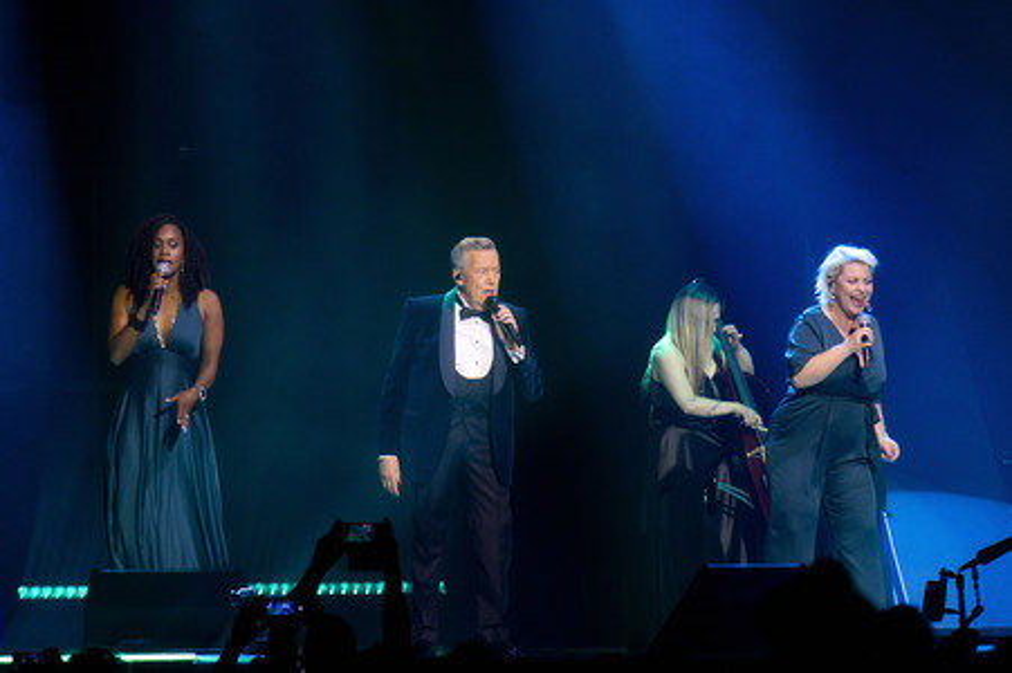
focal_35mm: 400
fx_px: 11236
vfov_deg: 3.4
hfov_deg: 5.2
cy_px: 336
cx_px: 506
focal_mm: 400
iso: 1600
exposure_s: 1/200
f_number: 5.6
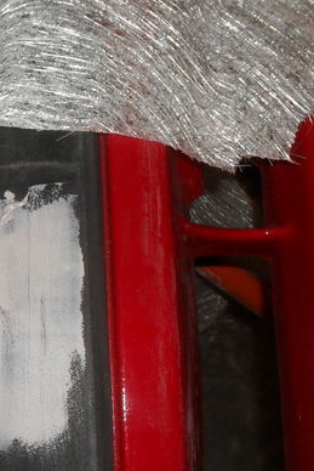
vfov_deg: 33.4
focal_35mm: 60
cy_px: 246
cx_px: 22
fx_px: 784
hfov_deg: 22.0
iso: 200
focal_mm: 6.3
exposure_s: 1/45
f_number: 3.2
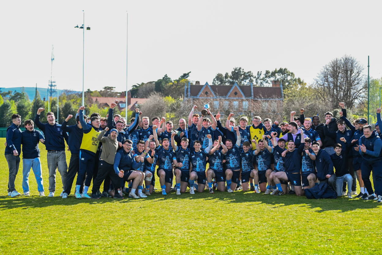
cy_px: 128
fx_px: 743
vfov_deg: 19.5
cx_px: 191
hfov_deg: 28.8
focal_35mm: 70
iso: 400
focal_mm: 70
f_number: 3.5
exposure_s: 1/1000
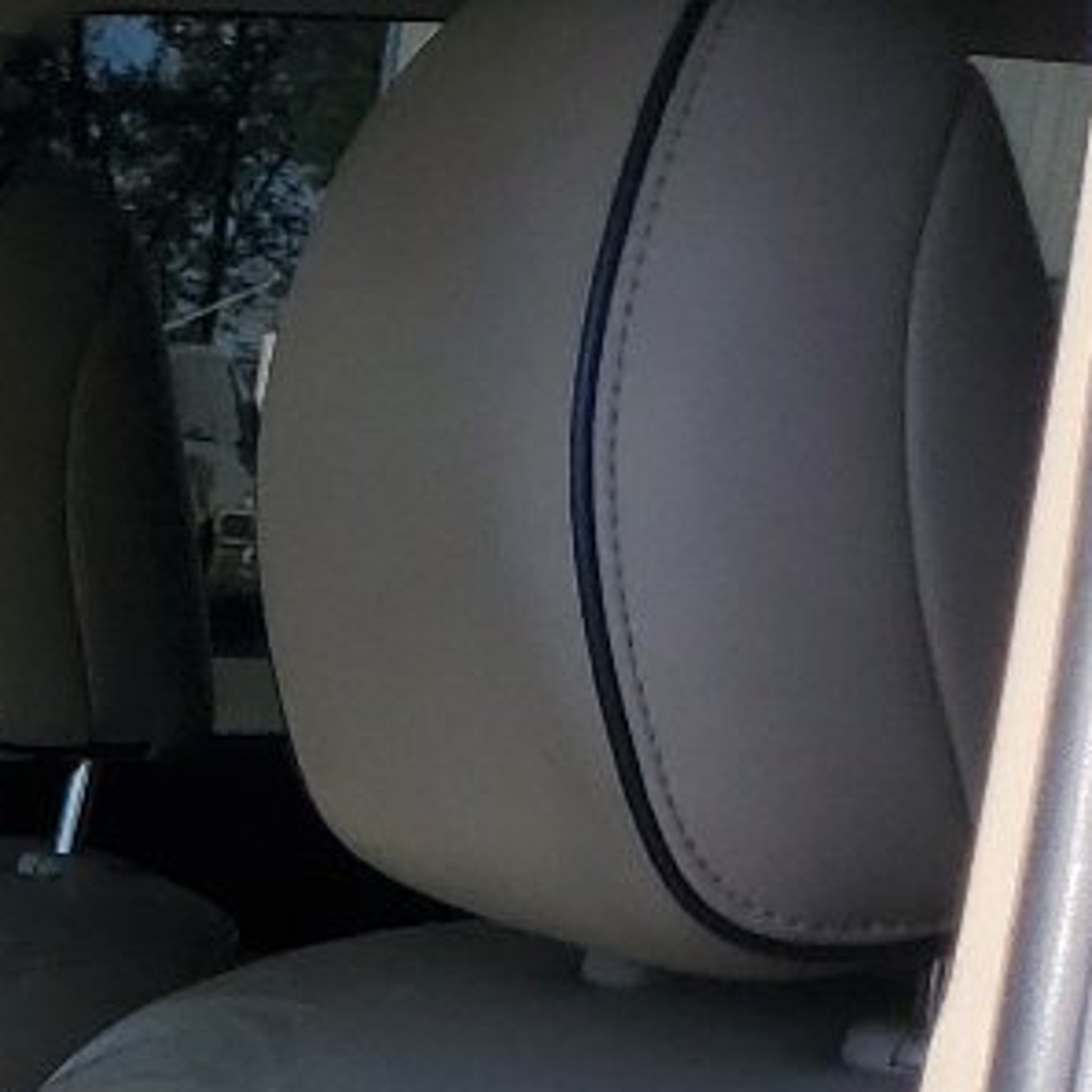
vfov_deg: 12.9
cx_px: -1408
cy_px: 1912
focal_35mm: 124
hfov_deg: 11.8
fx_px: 4426
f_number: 1.5
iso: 50
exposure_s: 1/1667
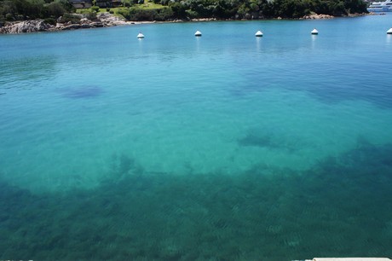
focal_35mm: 28
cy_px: 130
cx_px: 196
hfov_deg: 64.6
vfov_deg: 45.6
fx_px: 310
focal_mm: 19
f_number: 7.1
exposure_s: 1/400
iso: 200
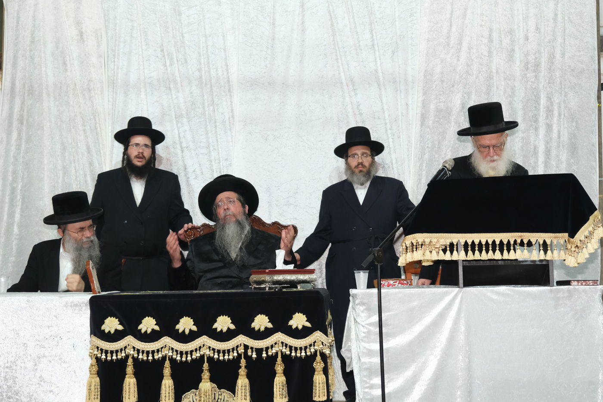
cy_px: 201
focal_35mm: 49
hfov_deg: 40.3
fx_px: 821
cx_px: 302
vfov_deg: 27.5
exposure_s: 1/60
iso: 3200
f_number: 4
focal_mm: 32.5
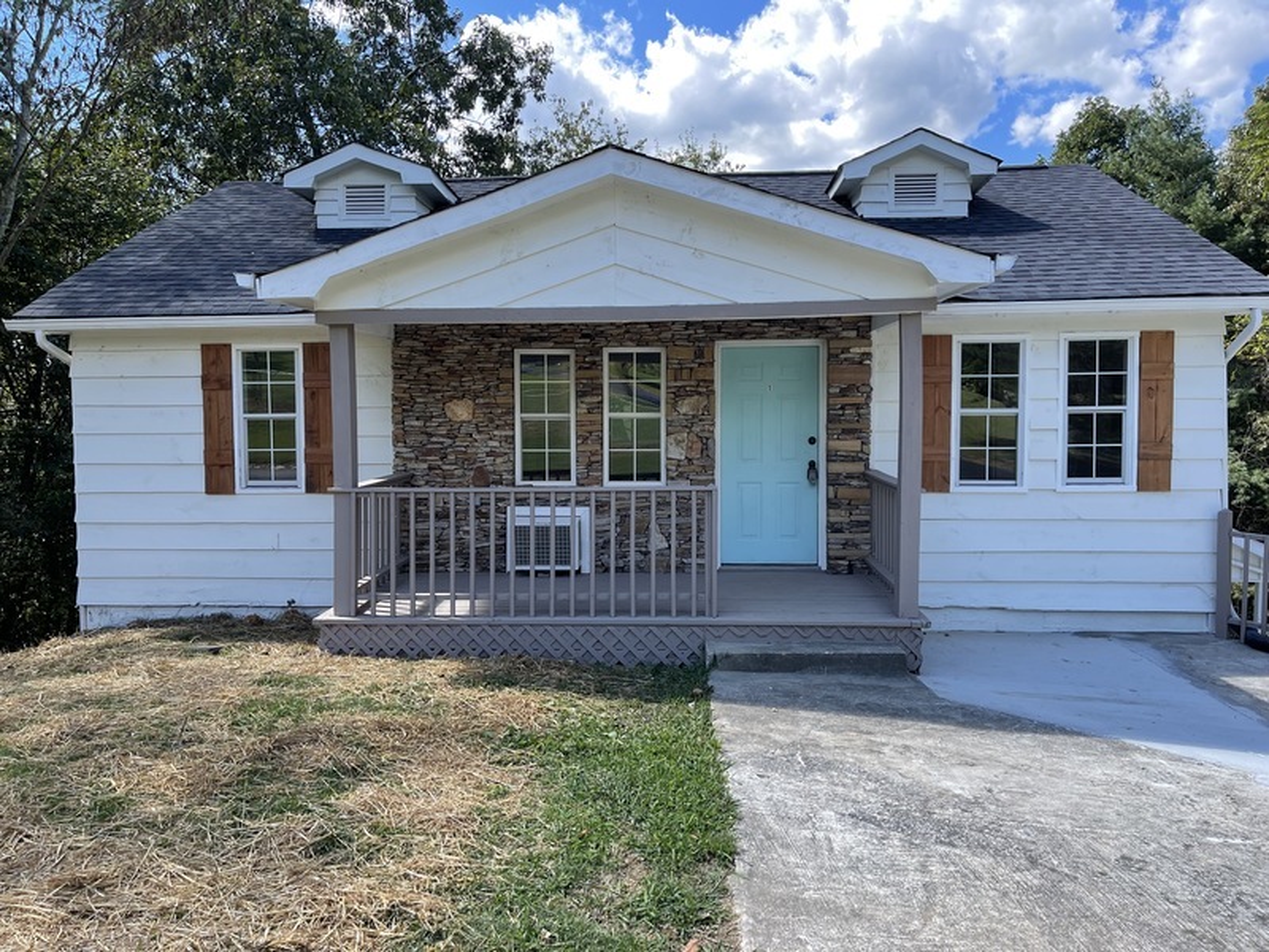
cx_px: 634
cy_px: 476
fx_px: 953
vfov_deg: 53.1
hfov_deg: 67.3
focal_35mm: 26
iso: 32
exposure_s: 1/745
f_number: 1.6
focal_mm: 5.1
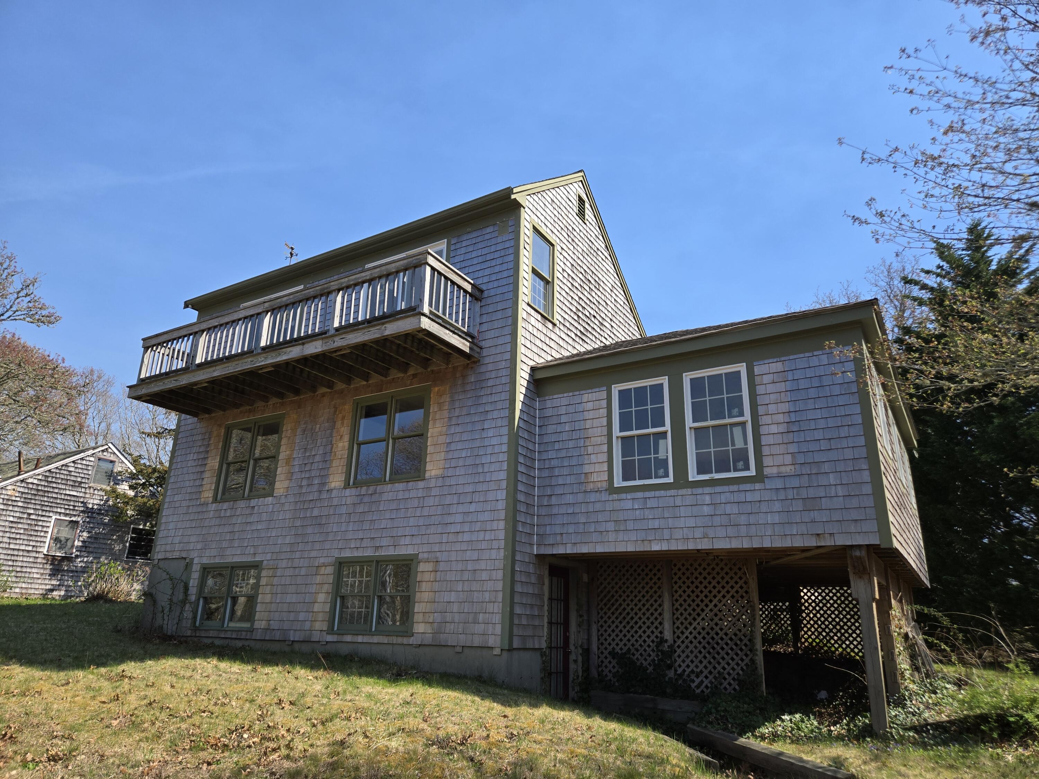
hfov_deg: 73.9
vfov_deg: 58.9
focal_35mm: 23
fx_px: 690
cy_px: 390
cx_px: 520
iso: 64
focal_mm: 5.4
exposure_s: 1/2921
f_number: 1.8
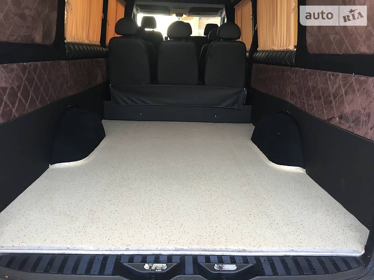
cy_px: 140
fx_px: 313
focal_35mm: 29
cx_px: 187
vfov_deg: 48.2
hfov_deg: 61.7
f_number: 2.2
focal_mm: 4.2
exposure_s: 1/33
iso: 64
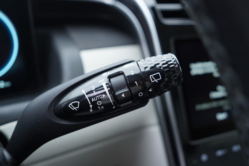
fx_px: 249
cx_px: 124
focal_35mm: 36
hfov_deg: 53.1
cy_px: 83
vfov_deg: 36.9
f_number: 2.8
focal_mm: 24
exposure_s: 1/40
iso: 200
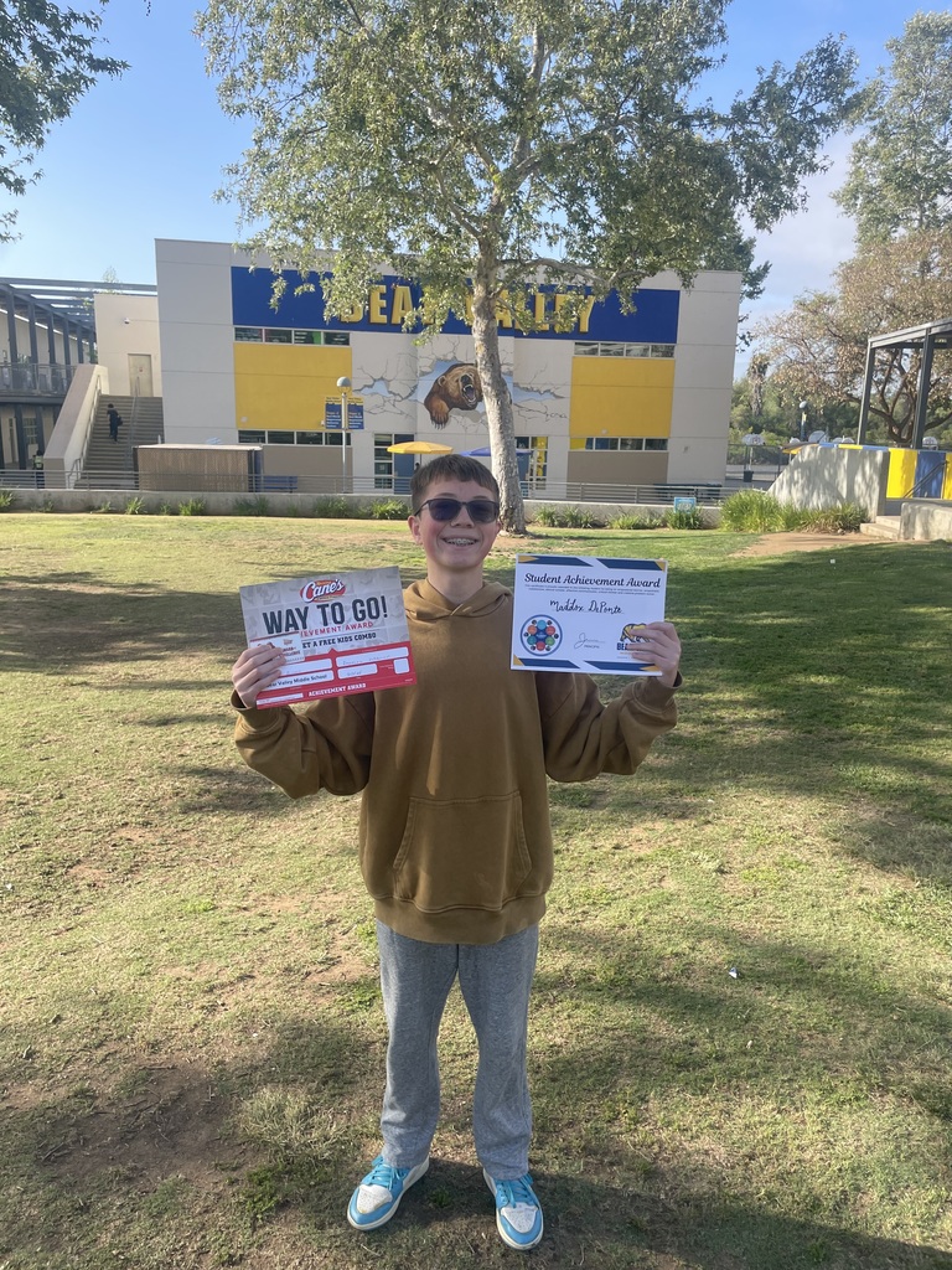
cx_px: 476
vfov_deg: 67.3
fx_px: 953
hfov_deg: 53.1
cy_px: 635
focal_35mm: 26
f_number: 1.6
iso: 32
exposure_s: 1/972
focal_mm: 4.2
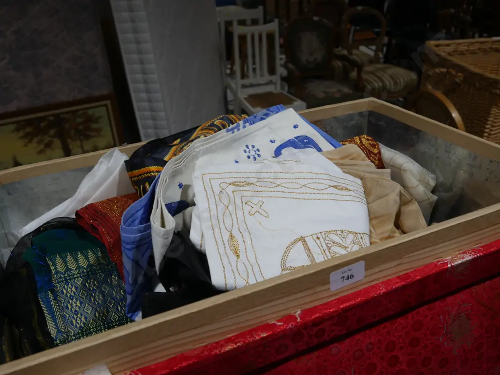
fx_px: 491
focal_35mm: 34
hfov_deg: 53.9
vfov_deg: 41.8
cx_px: 250
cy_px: 188
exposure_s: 1/160
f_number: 4.5
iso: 200
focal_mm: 17
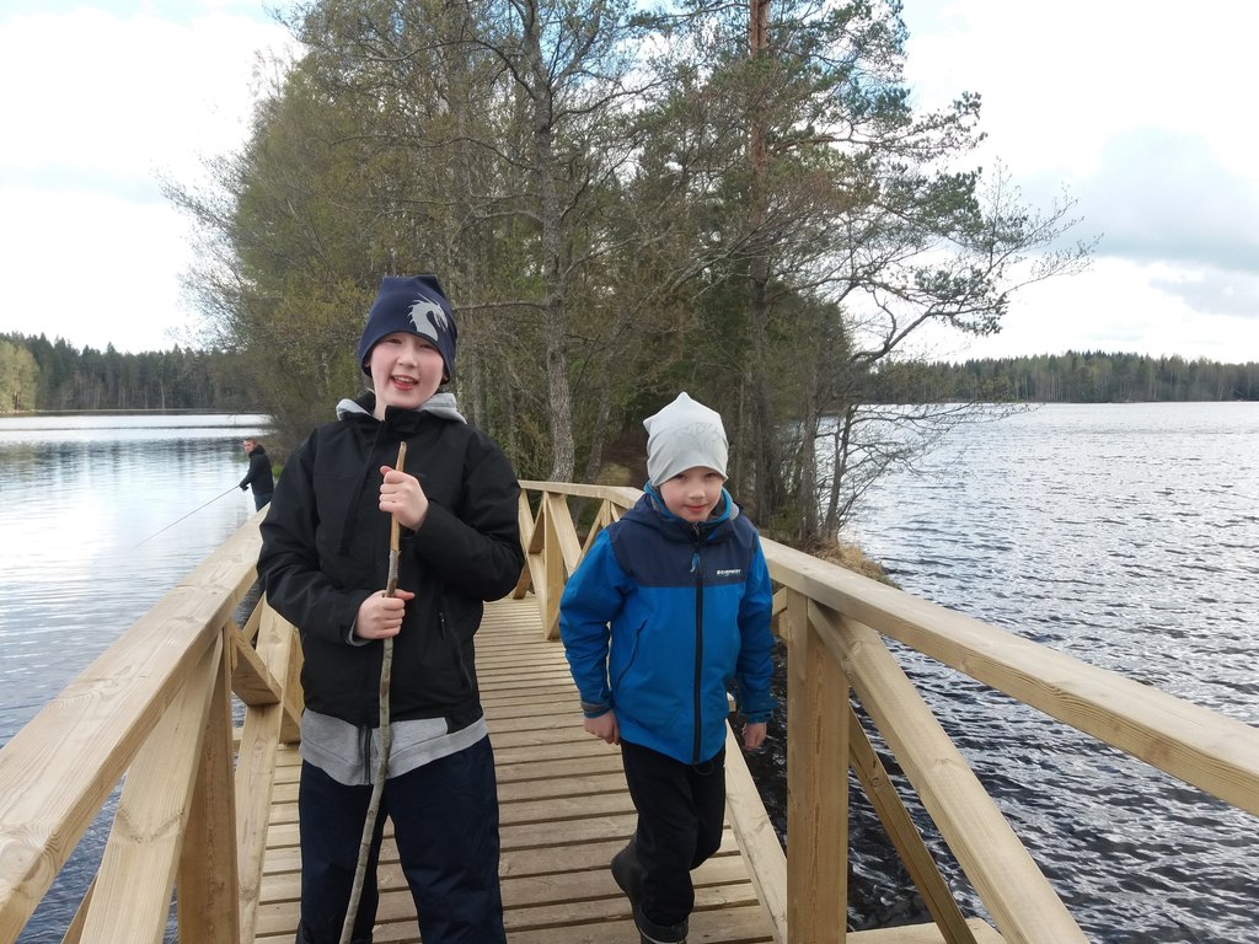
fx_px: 1018
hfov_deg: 63.4
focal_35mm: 28
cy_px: 472
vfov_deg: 49.7
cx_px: 630
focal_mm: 3.7
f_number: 1.9
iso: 64
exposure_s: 1/362
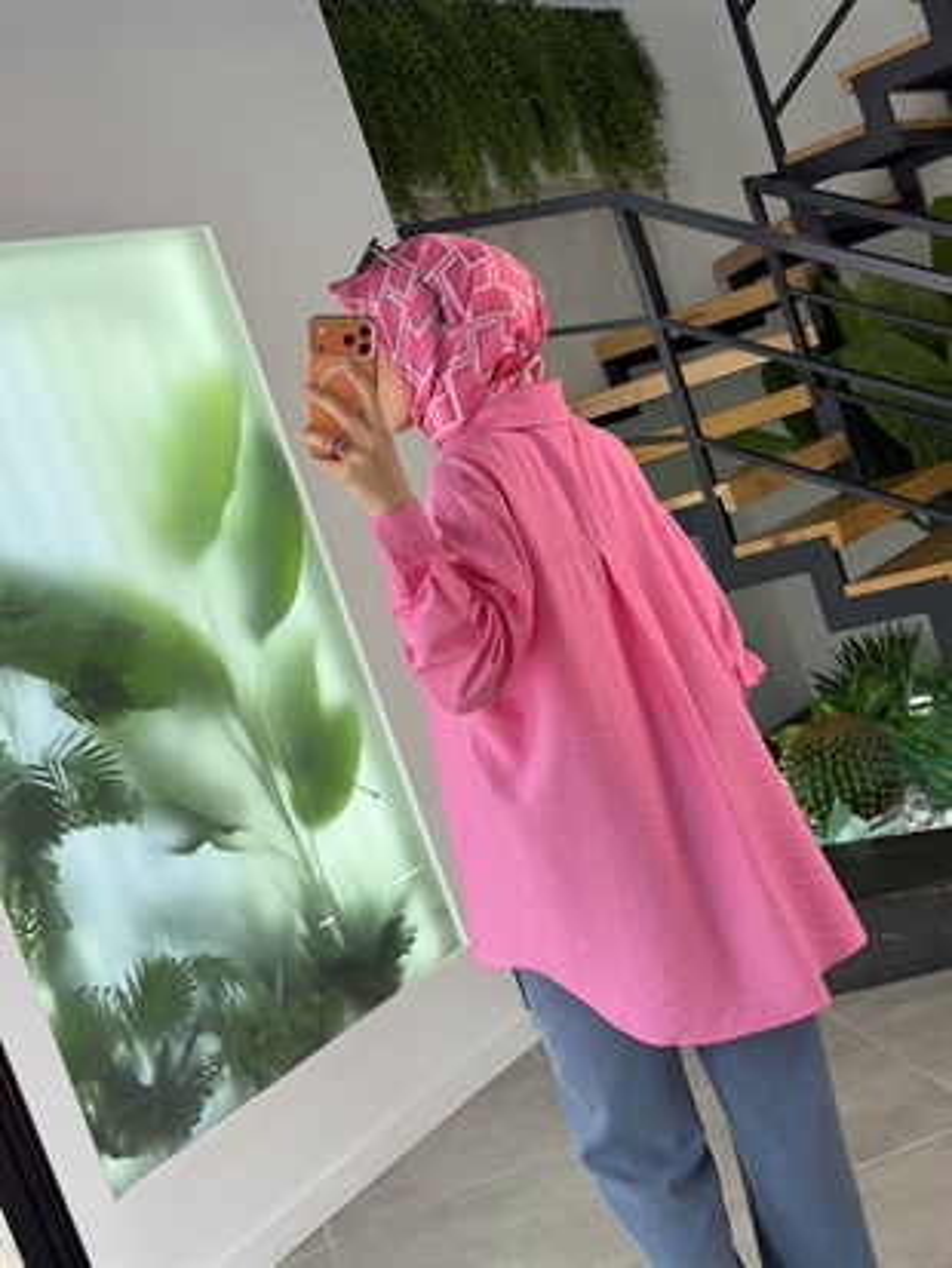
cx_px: 476
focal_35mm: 48
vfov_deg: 39.6
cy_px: 634
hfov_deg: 30.3
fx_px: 1759
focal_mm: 6.76
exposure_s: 1/201
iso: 64
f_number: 1.78
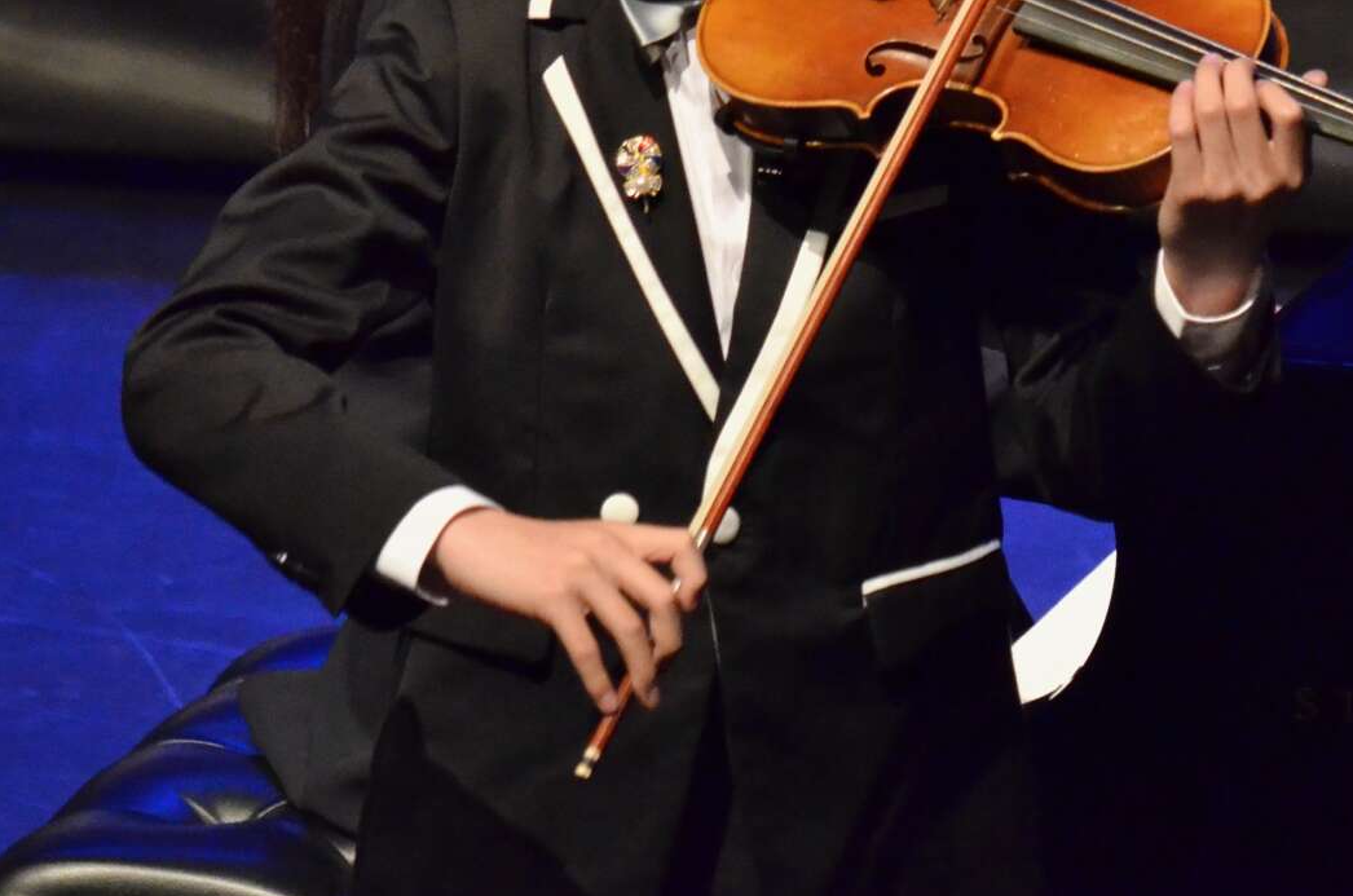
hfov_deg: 2.9
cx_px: 1301
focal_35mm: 705
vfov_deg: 1.9
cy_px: 173
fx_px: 26444
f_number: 5.3
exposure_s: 1/160
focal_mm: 240
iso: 2500
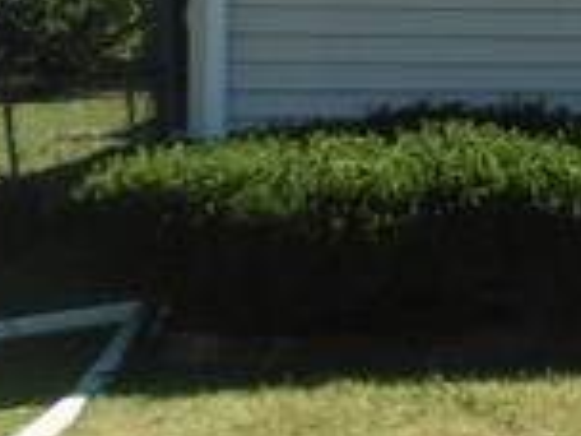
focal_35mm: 126
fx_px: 2115
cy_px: 15
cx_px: 1349
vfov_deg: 11.7
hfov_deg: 12.6
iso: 100
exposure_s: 1/500
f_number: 4
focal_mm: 4.3
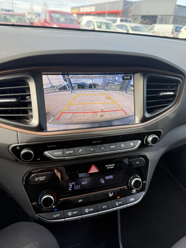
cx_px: 93
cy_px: 124
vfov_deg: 71.6
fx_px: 172
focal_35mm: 24
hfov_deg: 56.8
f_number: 1.78
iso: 64
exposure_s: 1/171
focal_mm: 6.76
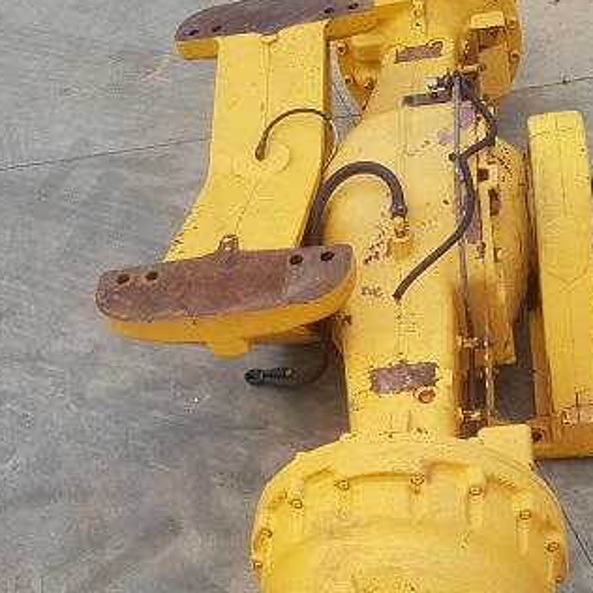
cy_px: 479
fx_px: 911
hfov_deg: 35.9
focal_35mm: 47
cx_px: 368
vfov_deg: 34.9
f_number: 1.7
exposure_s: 1/1680
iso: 40
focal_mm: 4.2
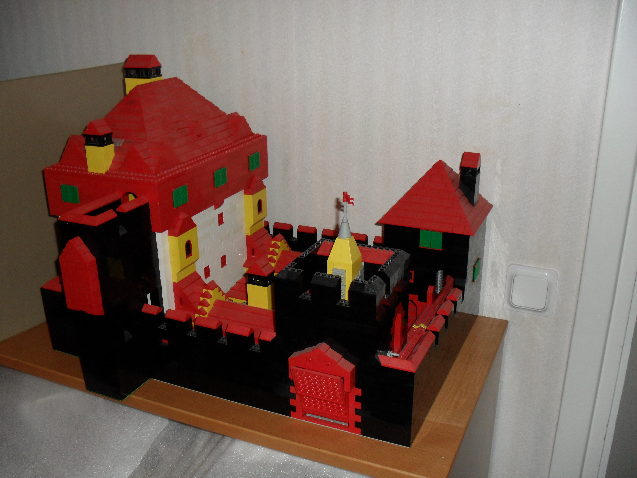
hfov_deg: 52.6
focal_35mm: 35
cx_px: 318
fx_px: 644
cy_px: 239
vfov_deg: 40.7
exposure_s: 1/45
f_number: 3.2
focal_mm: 6.3
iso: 200
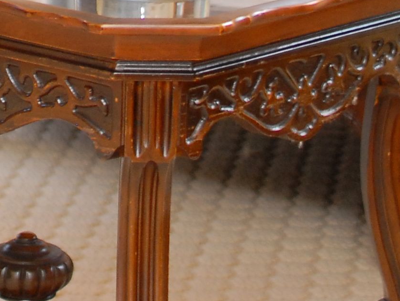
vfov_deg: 6.2
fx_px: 2708
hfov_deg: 8.3
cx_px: -193
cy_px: -320
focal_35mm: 234
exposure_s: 1/125
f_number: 2.5
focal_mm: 35
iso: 400
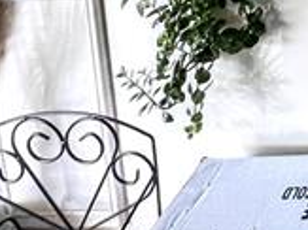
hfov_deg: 18.4
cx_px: 631
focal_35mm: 64
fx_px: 569
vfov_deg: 15.3
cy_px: -296
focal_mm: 1.57
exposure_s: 1/120
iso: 200
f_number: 1.8
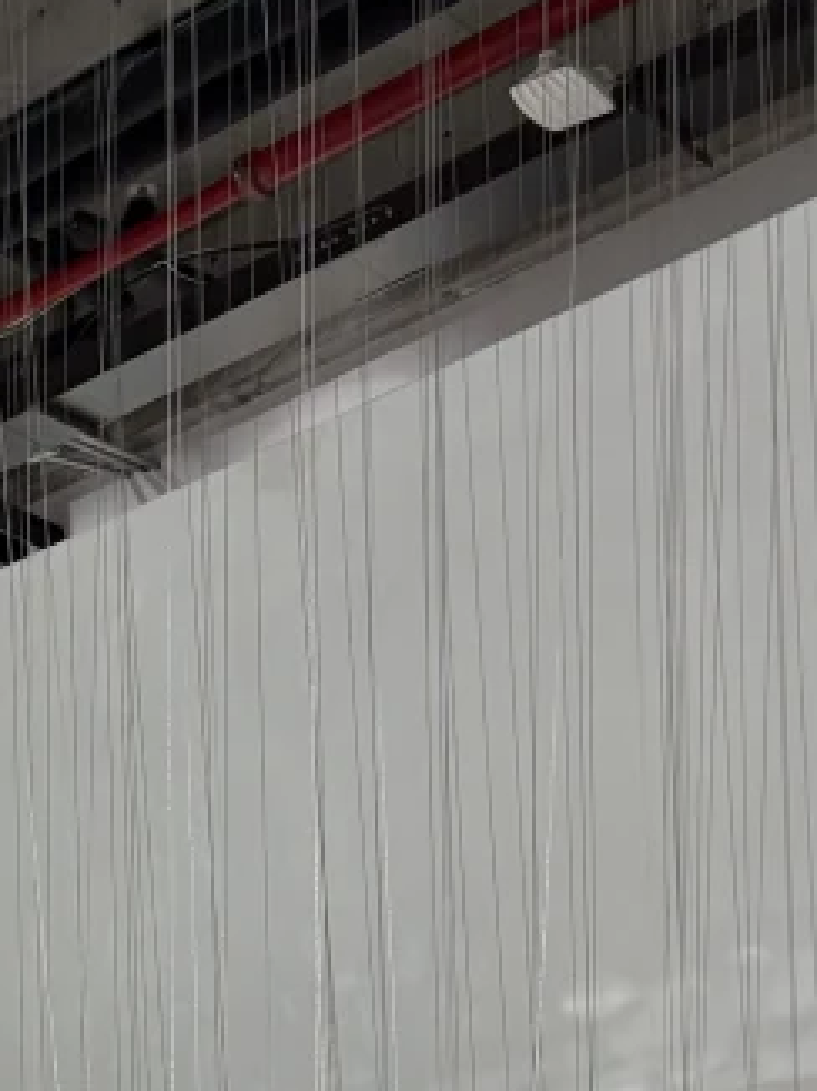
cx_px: -603
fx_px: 3624
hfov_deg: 12.0
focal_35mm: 115
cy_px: 1961
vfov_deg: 14.9
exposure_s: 1/122
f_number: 1.6
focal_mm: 5.96
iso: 50
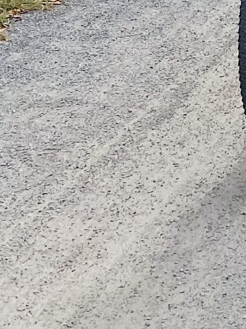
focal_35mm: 152
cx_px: 606
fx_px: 1441
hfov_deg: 8.8
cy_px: -449
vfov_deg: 11.0
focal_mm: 4.25
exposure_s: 1/3401
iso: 32
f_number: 1.8
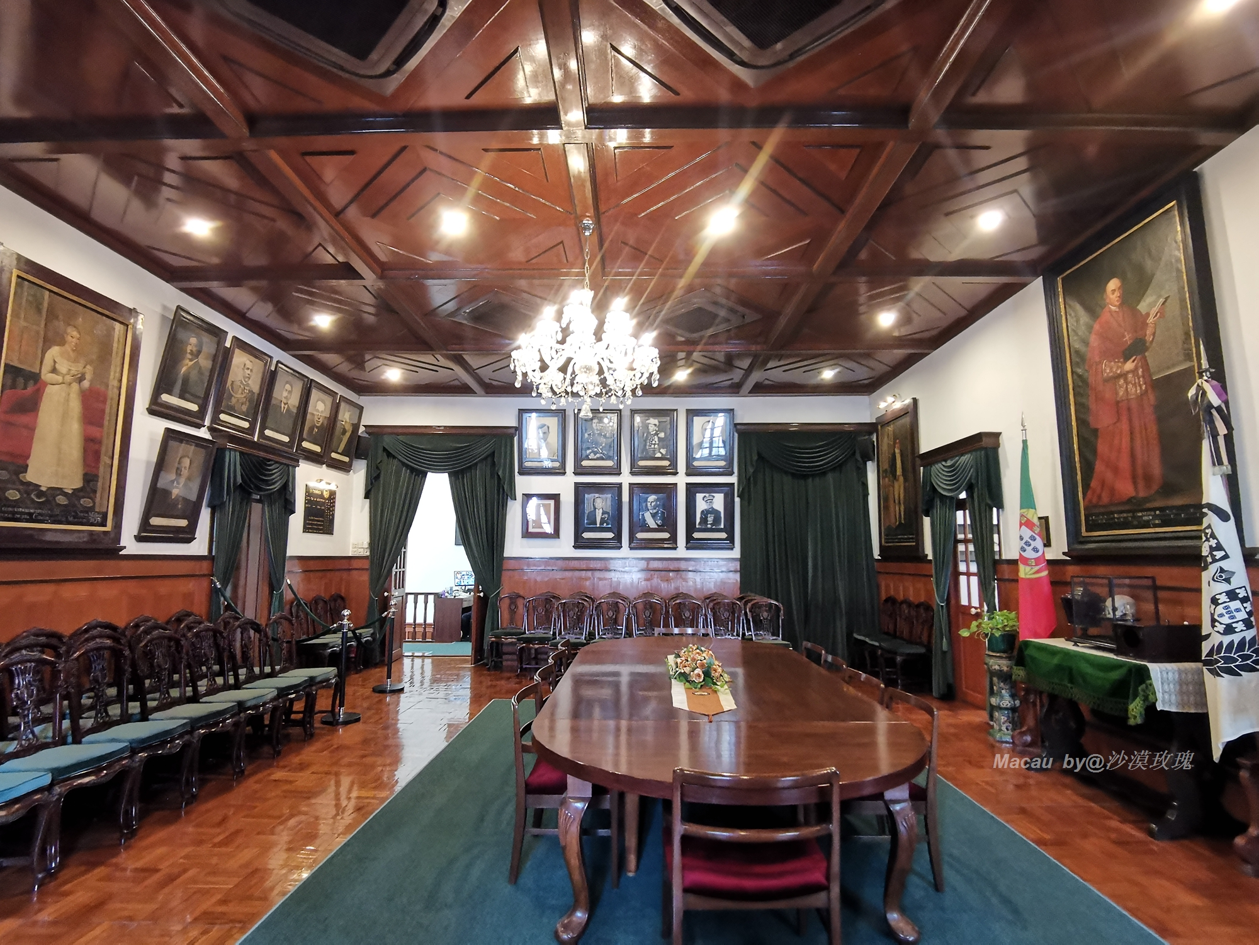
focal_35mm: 17
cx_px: 630
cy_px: 472
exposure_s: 1/33.3
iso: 800
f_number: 2.2
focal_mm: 2.26
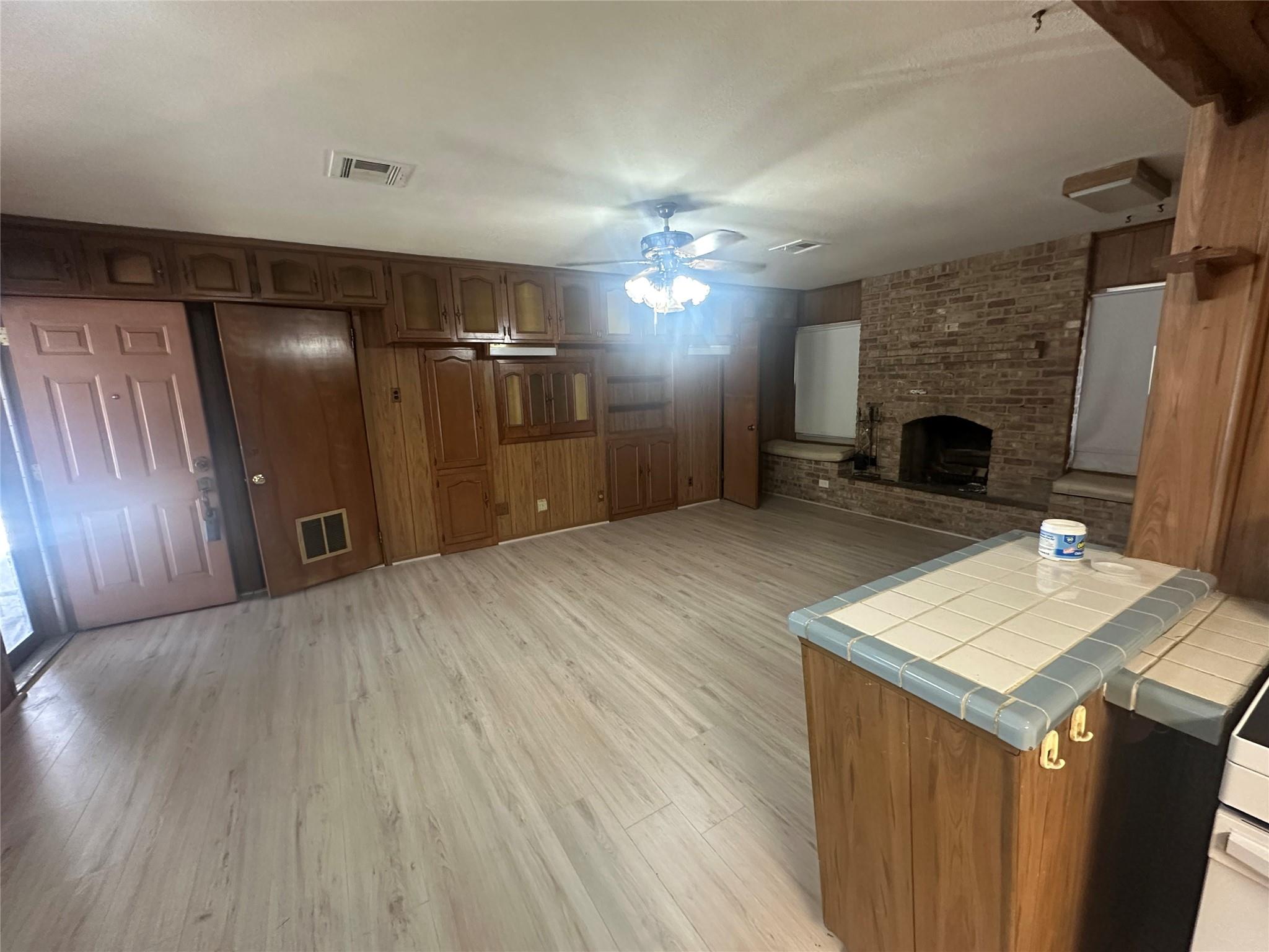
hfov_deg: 102.1
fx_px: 513
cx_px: 634
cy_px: 476
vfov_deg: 85.7
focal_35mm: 14
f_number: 2.2
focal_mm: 2.22
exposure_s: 1/60
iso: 500
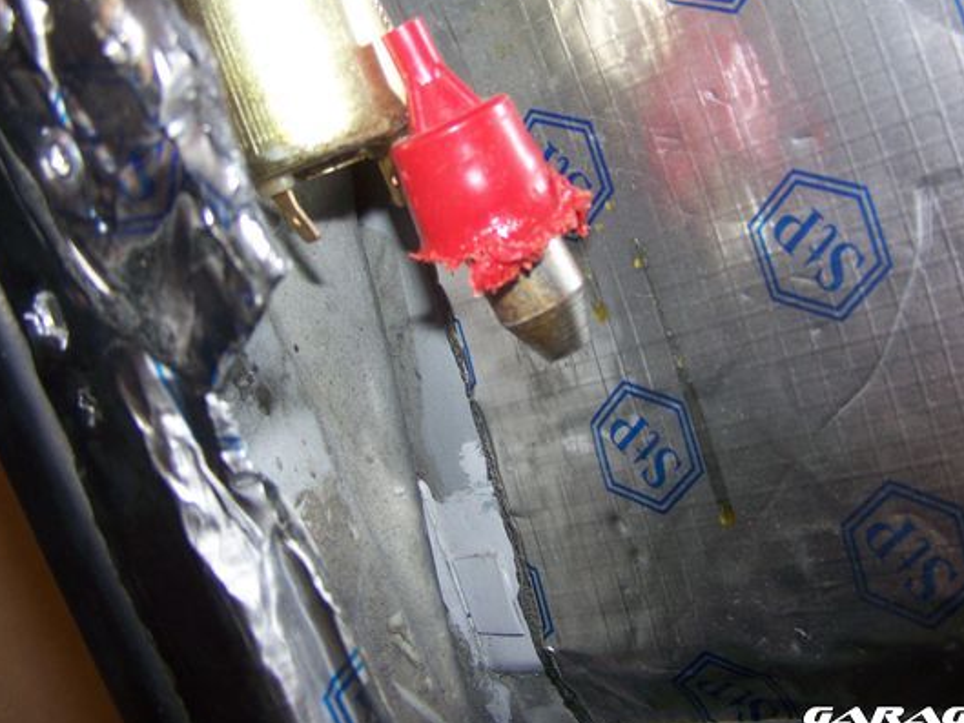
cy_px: 297
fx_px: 1281
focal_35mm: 46
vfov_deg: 31.5
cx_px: 532
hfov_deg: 41.2
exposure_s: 1/60
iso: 80
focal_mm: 6.3
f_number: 2.8
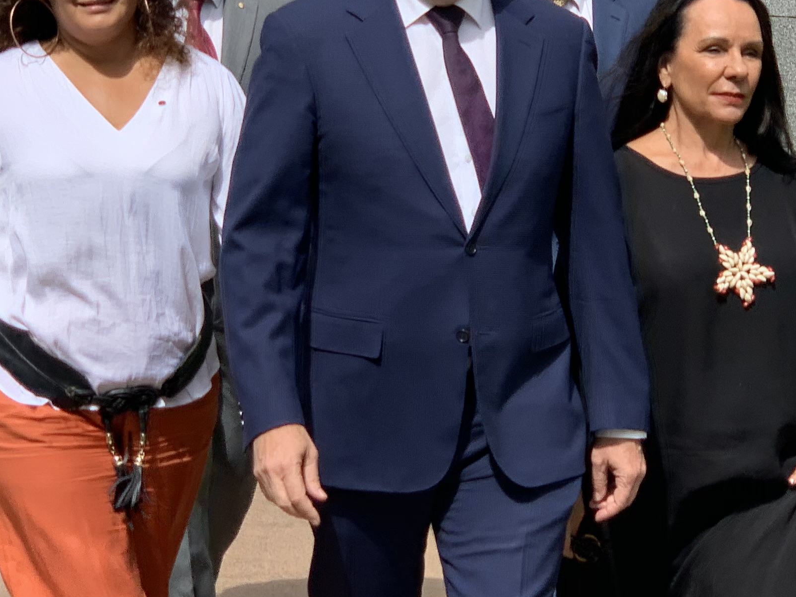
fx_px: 3012
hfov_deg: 15.1
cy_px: 200
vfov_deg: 11.3
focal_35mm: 131
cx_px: 437
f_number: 2.4
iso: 16
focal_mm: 6
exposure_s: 1/737
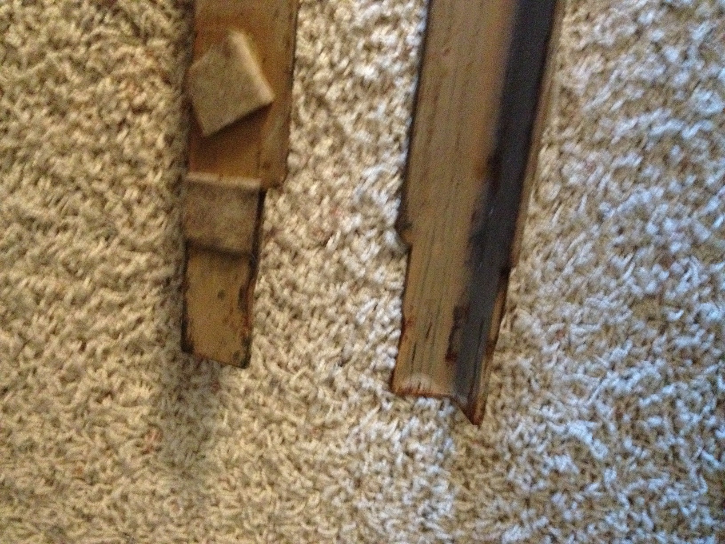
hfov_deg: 52.6
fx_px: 733
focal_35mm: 35
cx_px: 362
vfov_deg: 40.7
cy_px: 272
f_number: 2.4
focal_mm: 4.28
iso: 800
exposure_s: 1/15
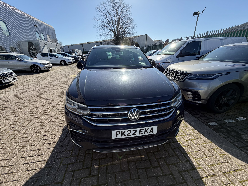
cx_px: 124
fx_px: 100
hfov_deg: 102.1
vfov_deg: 85.7
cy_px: 93
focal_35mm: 14
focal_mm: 2.22
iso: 32
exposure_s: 1/770
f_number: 2.2
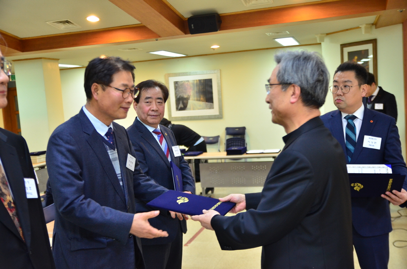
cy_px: 134
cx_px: 204
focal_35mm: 40
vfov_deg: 32.8
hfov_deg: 48.0
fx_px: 457
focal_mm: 27
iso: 900
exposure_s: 1/100
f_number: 2.8
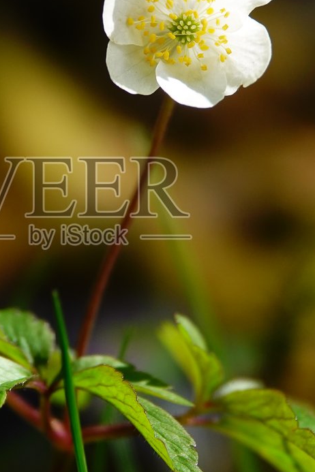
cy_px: 204
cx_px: 77
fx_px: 1759
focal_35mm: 134
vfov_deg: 15.3
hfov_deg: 10.2
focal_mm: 21.32
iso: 160
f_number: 3.5
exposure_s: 1/800
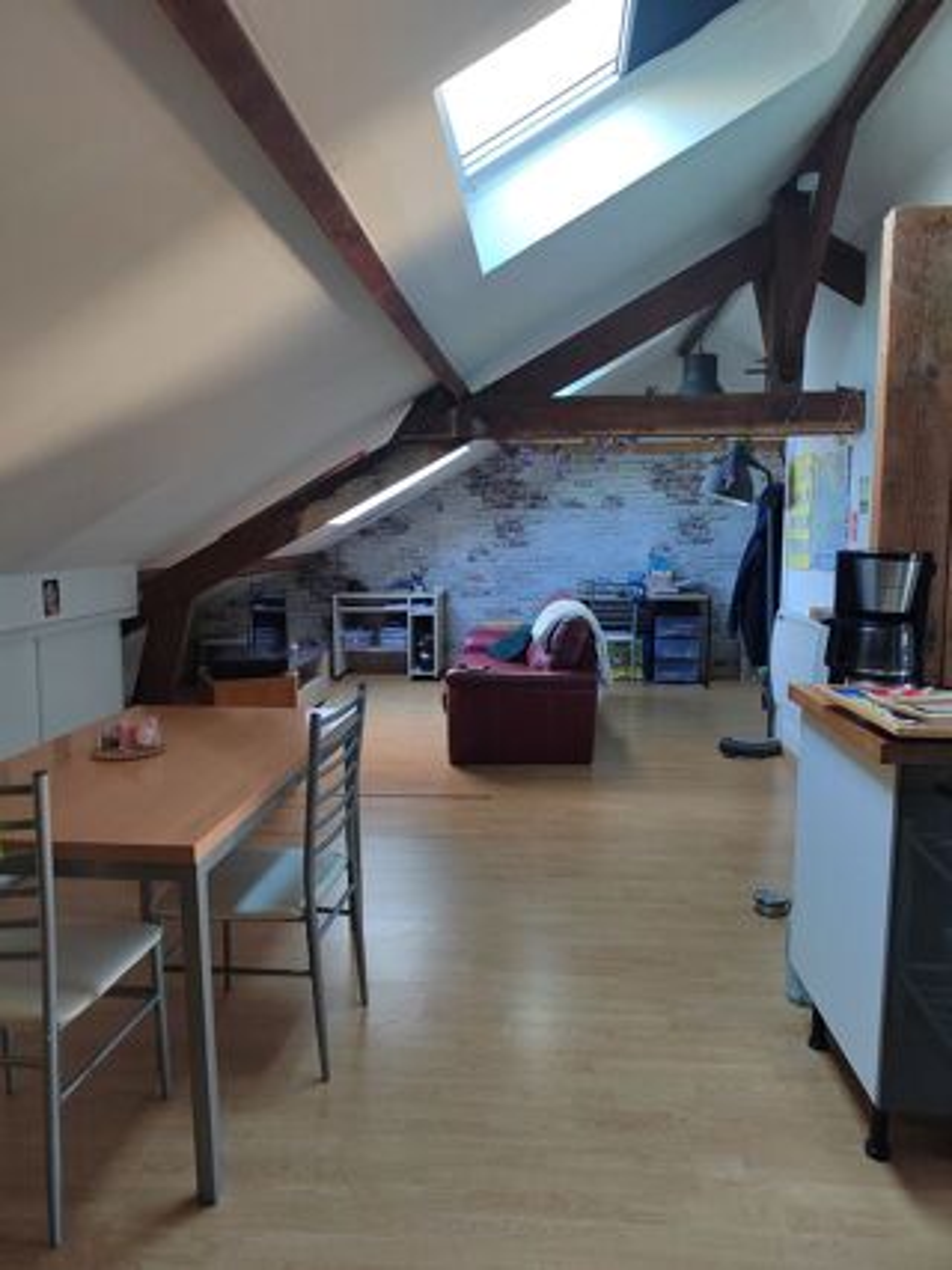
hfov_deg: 58.9
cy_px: 635
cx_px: 476
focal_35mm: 23
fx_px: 844
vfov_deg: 73.9
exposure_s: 1/50
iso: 981
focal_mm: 5.52
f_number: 1.9
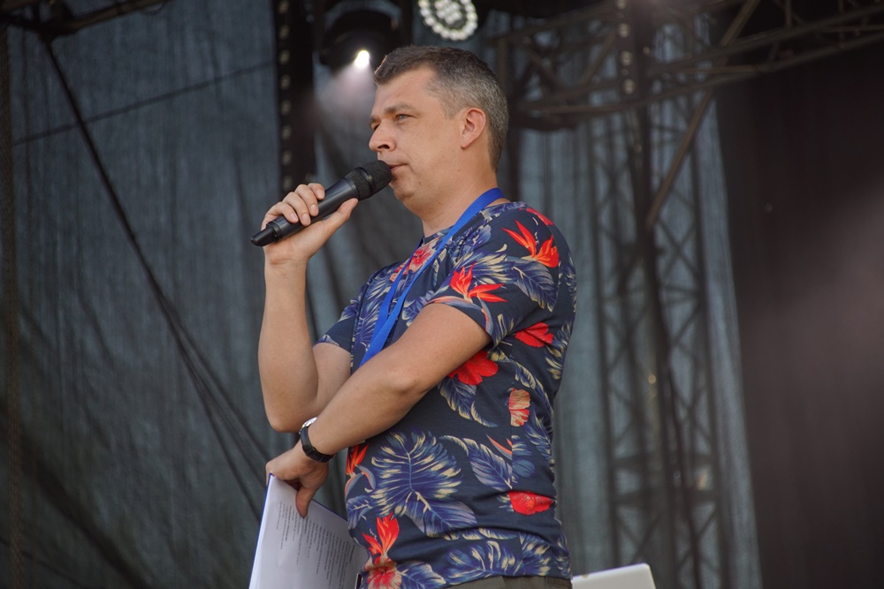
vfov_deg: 6.8
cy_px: 294
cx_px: 442
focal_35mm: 202
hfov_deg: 10.2
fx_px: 4973
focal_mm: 135
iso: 320
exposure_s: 1/250
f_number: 5.6
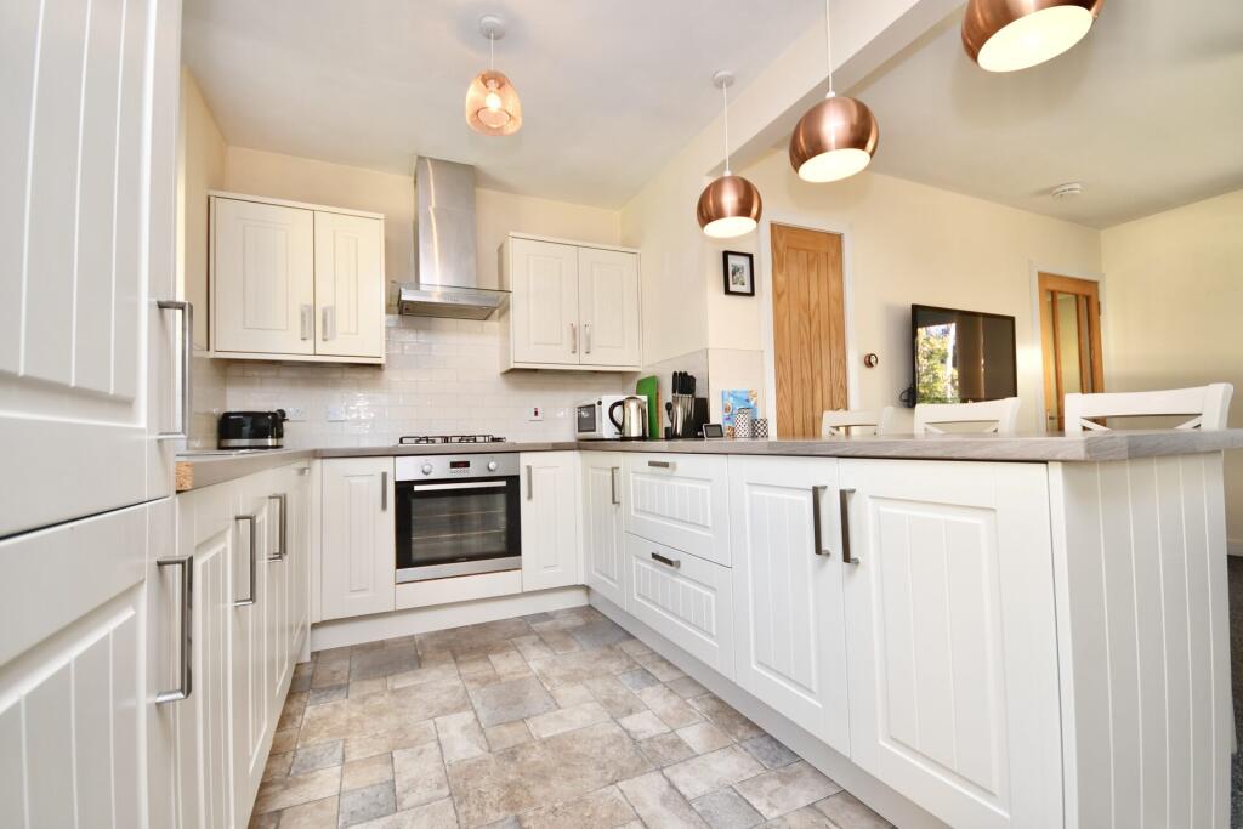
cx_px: 622
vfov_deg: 77.3
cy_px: 414
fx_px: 518
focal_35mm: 15
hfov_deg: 100.4
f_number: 4
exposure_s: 1/60
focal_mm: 10
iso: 280
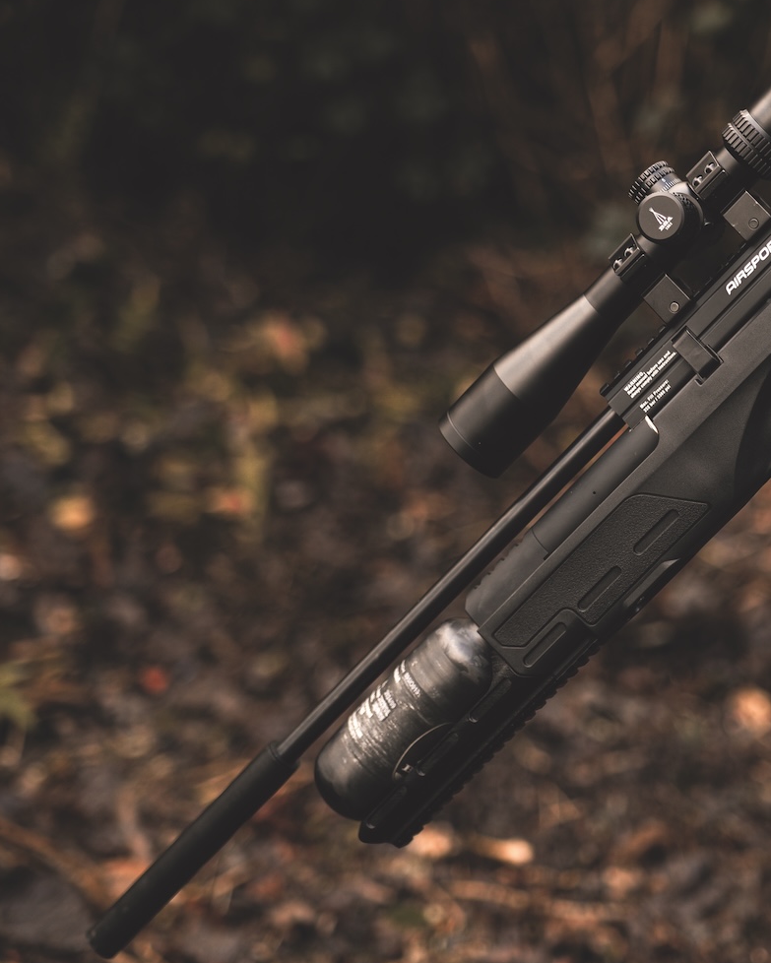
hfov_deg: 18.0
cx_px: 502
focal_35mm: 85
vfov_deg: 22.5
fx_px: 2423
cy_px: 488
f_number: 1.8
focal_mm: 50
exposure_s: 1/250
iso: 100
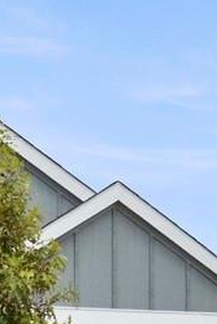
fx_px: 1228
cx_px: 63
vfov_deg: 15.0
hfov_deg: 10.1
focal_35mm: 136
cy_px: 231
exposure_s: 1/500
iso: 400
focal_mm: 14
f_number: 8
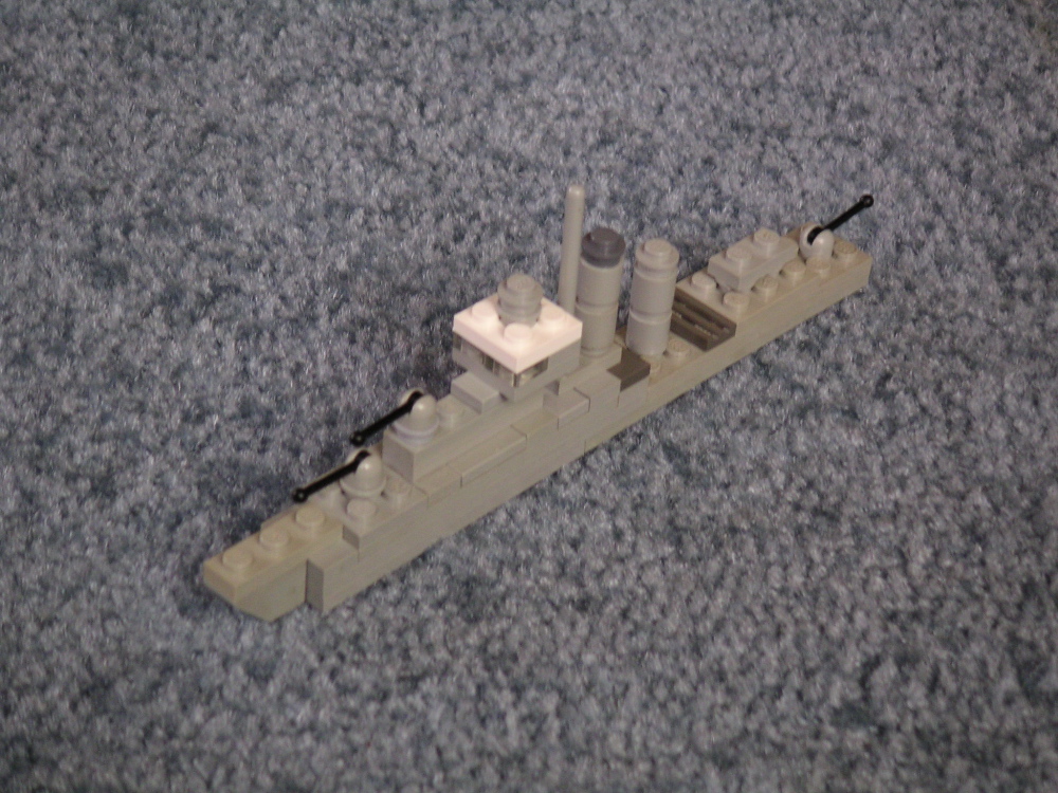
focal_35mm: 107
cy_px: 396
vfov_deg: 13.8
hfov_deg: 18.4
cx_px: 529
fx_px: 3270
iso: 100
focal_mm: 16.5
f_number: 3.6
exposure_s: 1/10
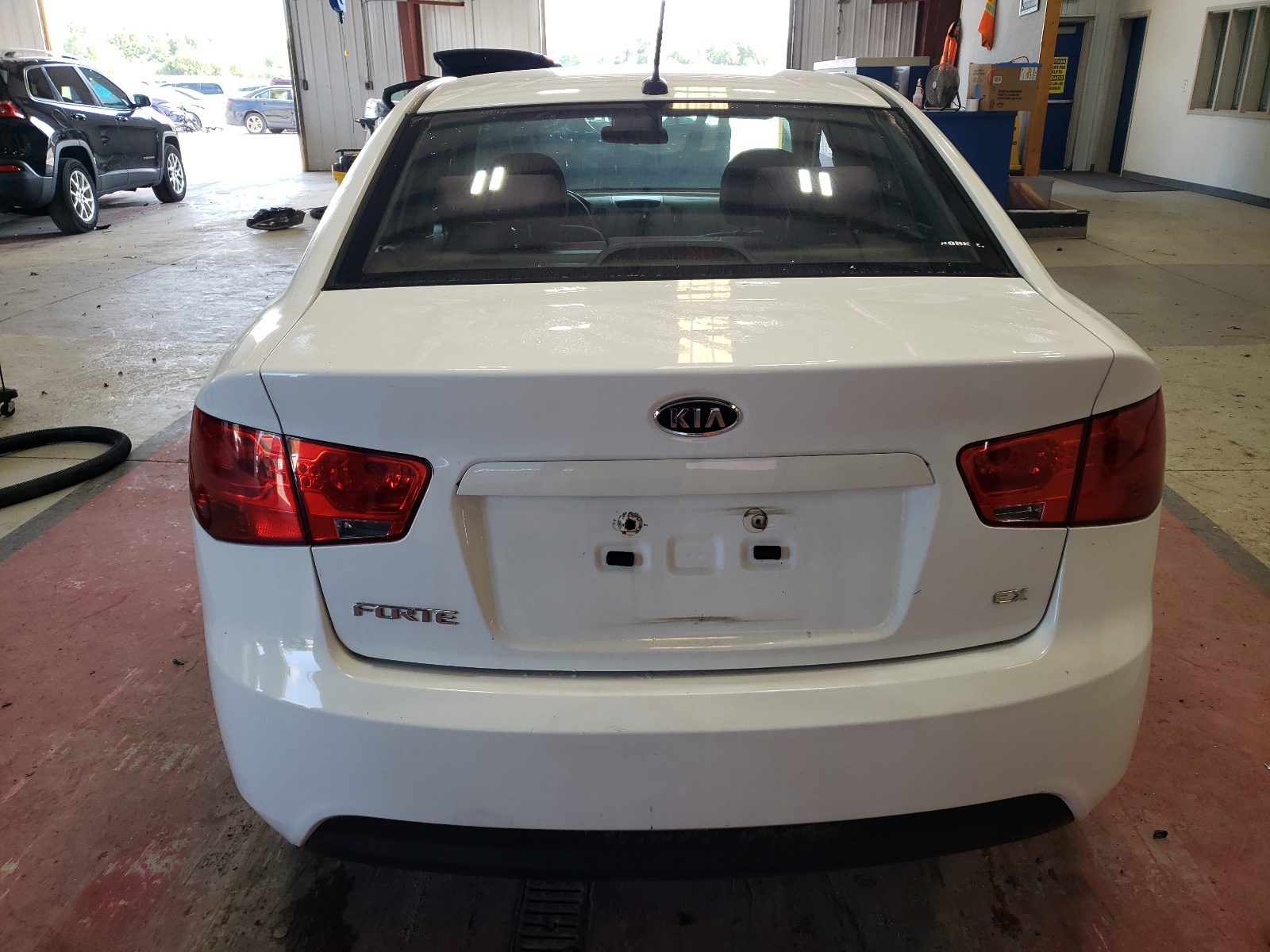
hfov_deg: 67.3
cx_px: 635
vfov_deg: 53.1
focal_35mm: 26
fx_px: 954
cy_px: 476
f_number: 1.5
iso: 54
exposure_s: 1/120
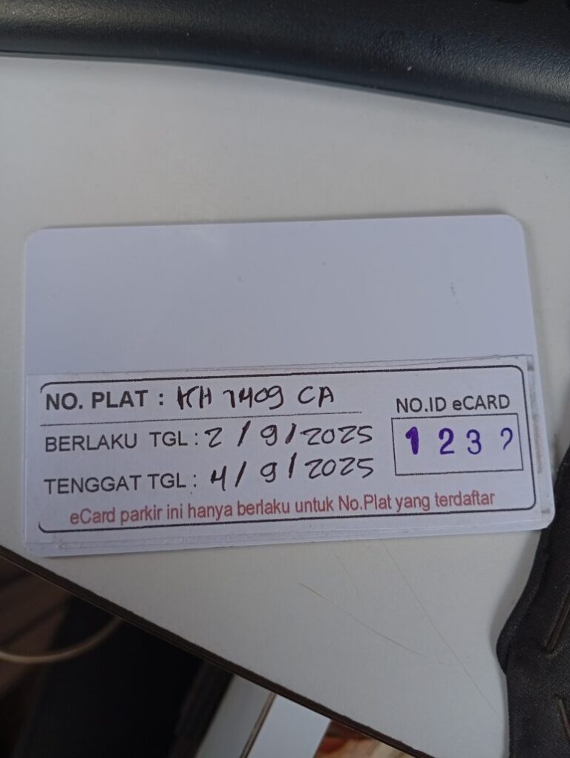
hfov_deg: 51.5
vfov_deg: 65.2
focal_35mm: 27
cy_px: 379
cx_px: 285
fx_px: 591
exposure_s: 1/100
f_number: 1.8
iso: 77
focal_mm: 3.98
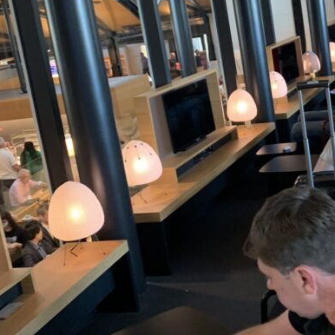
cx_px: 317
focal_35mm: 61
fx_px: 668
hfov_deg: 26.9
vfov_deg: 28.1
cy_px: 141
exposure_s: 1/44
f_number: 1.8
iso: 320
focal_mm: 4.25
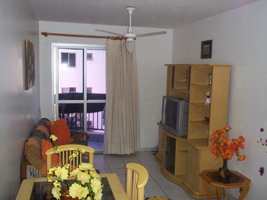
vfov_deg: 39.7
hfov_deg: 51.4
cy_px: 100
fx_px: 278
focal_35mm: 36
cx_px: 134
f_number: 3.1
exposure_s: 1/30
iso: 160
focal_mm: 6.5
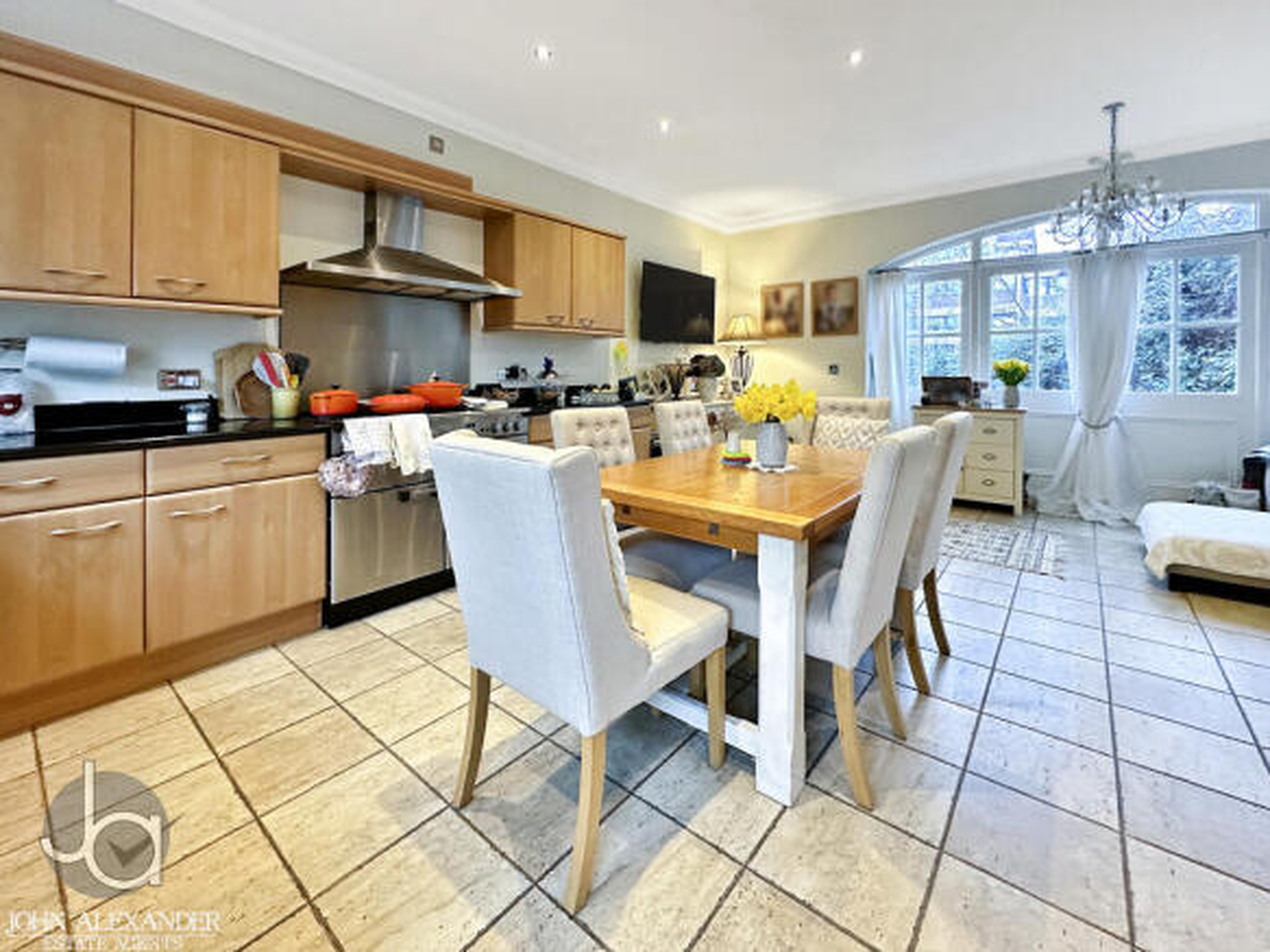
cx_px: 635
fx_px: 514
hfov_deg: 102.1
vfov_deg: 85.7
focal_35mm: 14
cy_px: 476
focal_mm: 2.22
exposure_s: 1/50
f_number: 2.2
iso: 250
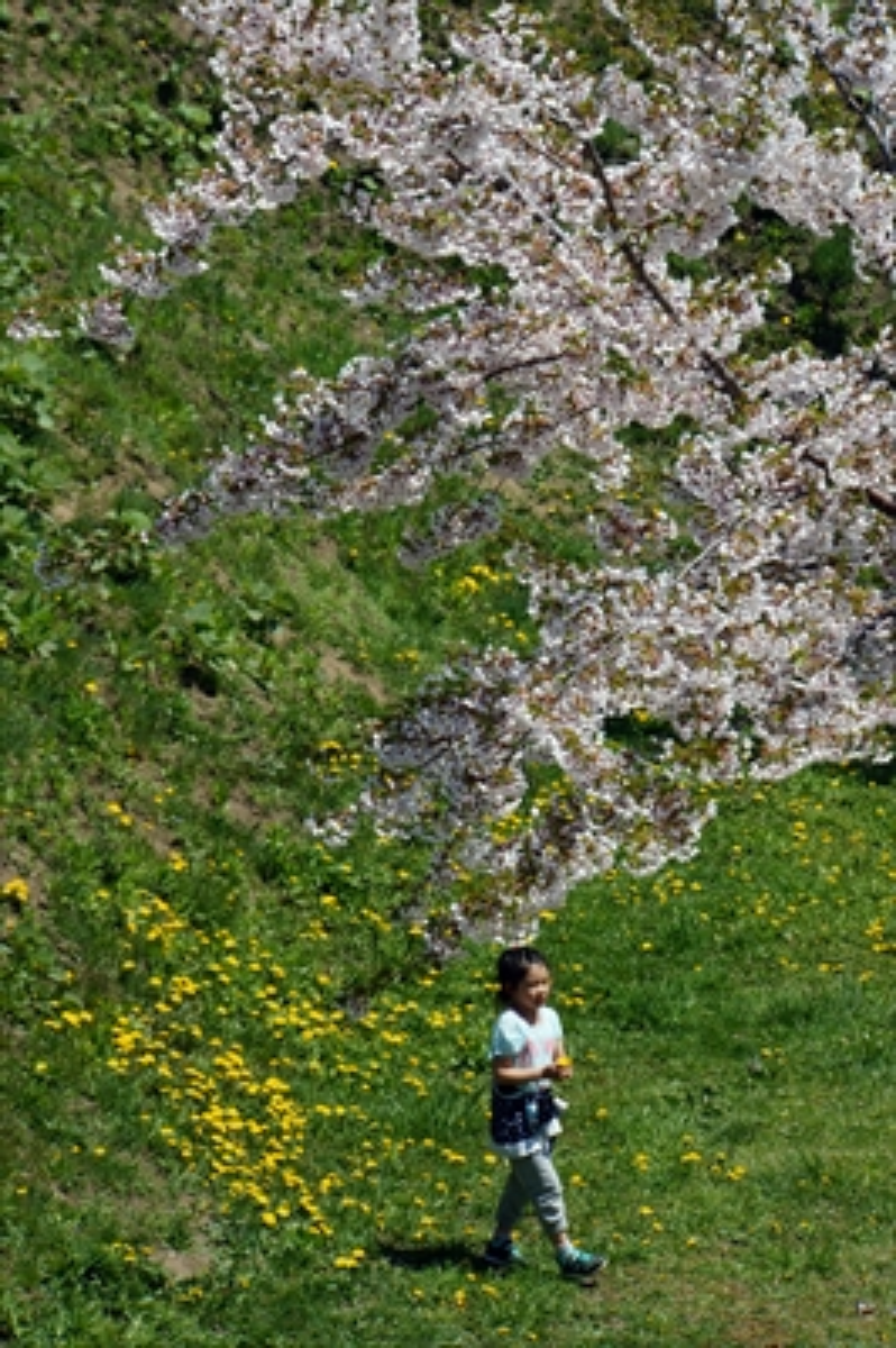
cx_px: 448
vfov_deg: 12.6
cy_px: 674
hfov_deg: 8.4
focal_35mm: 163
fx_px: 6080
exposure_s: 1/250
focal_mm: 108.4
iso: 100
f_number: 9
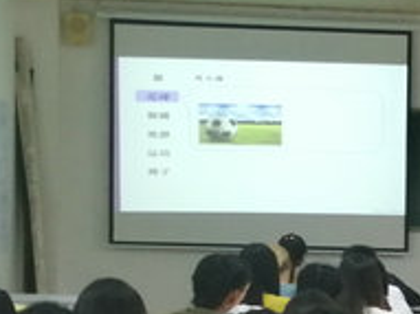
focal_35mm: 121
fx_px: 1467
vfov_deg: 12.0
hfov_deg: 15.4
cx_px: 567
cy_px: 350
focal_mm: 3.62
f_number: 1.8
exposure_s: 1/33.3
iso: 160
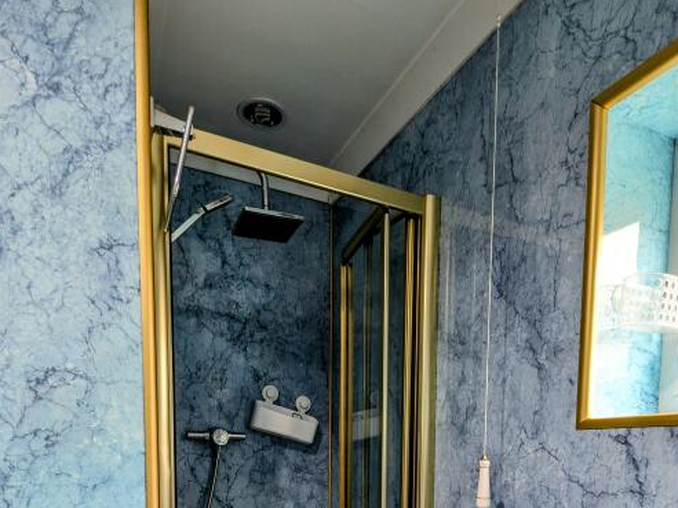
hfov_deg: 69.2
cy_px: 489
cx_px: 372
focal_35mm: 25
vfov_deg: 47.2
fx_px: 490
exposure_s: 1/22.6
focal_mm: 2.23
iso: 138
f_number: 1.95
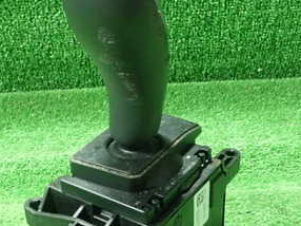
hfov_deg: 30.6
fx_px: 547
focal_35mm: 63
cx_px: 115
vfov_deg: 23.2
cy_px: 136
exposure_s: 1/60
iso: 800
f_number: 2.3
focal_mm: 5.5
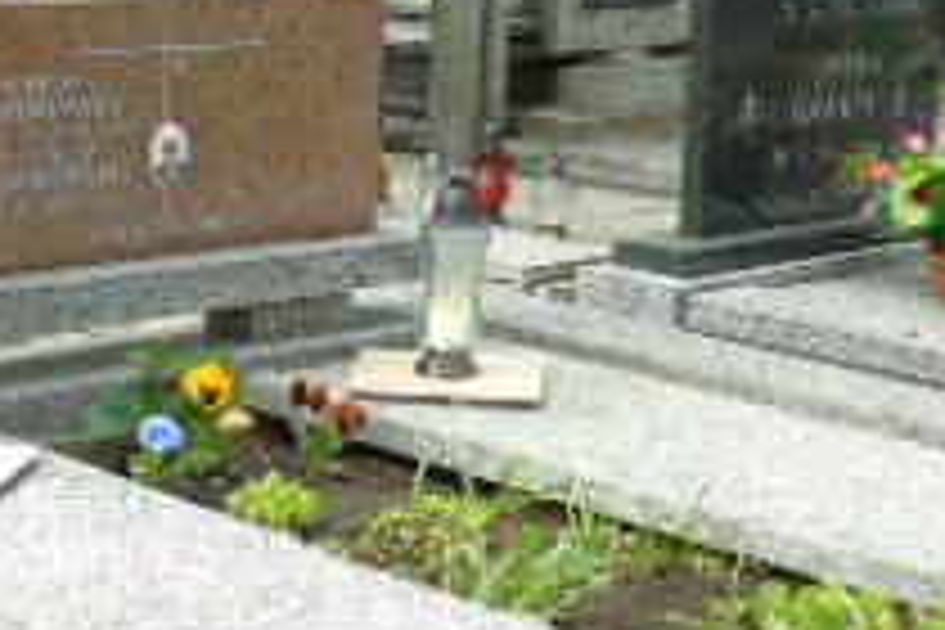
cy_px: 477
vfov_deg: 14.8
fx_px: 2415
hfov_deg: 22.1
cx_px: 414
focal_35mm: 92
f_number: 3.6
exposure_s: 1/160
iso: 80
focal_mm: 5.2
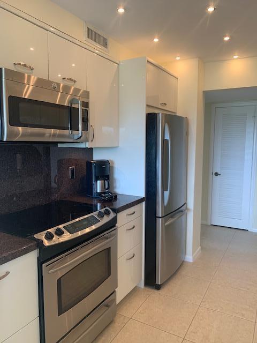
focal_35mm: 26
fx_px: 257
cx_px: 128
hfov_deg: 53.1
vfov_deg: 67.3
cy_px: 172
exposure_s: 1/60
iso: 64
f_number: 1.8
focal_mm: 4.25
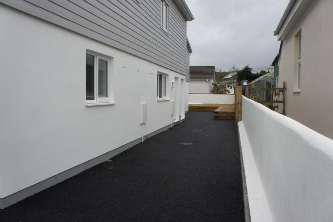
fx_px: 249
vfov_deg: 47.8
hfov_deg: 67.4
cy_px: 111
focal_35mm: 27
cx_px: 166
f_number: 6.3
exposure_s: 1/250
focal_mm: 18
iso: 500
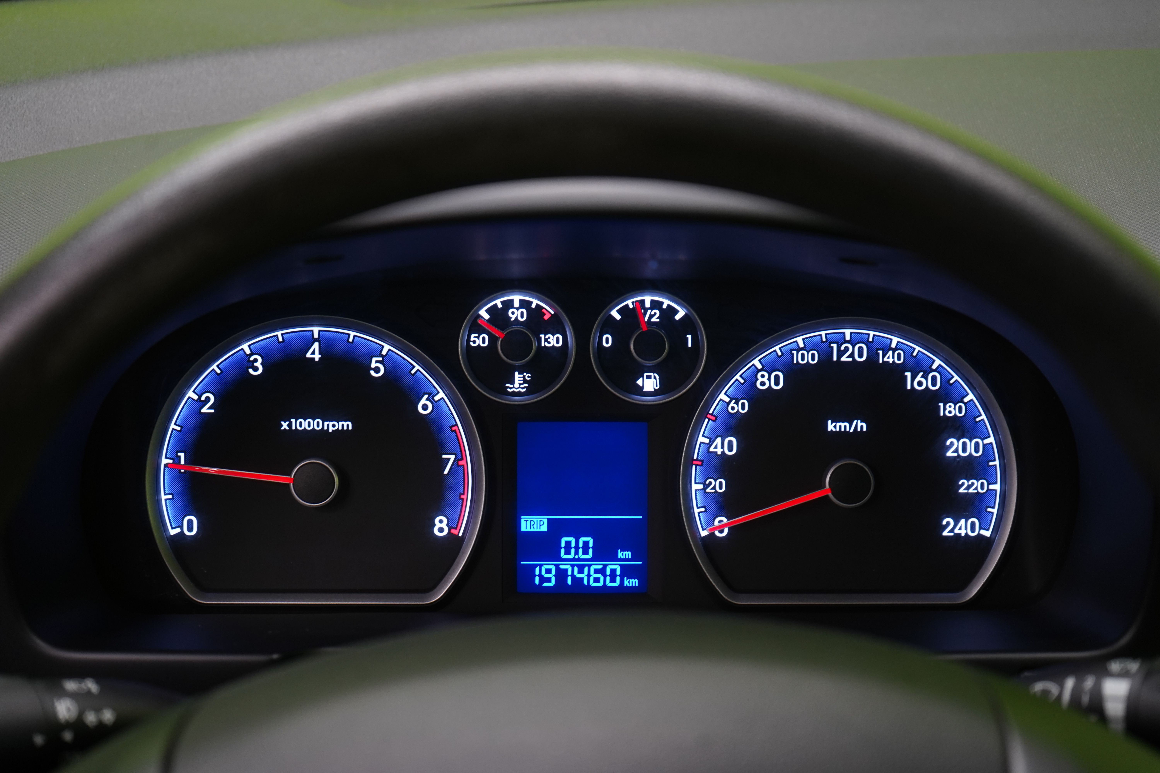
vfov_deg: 19.5
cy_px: 386
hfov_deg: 28.8
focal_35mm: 70
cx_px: 580
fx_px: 2255
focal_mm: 70
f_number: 5.6
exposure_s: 1/30
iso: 1250
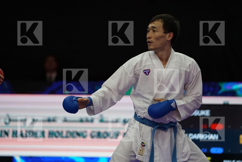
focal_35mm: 268
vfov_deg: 5.1
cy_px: 81
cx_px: 121
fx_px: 1801
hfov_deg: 7.7
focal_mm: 179
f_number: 2.8
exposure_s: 1/1000
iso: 3200
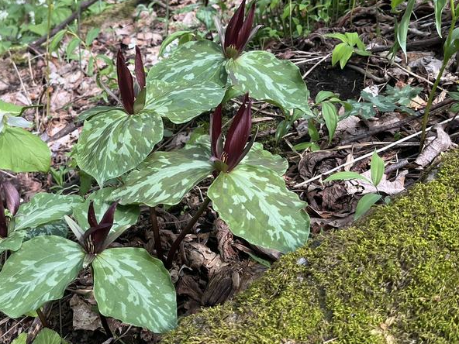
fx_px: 544
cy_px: 139
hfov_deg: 44.2
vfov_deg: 35.0
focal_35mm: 41
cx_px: 111
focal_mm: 5.1
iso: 50
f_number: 1.6
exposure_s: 1/430
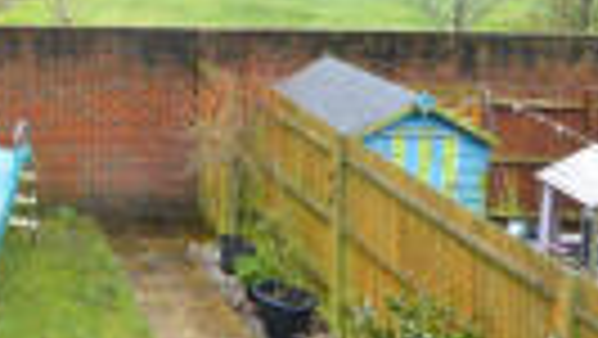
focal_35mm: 60
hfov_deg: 30.0
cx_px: -112
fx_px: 952
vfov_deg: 19.8
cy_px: 47
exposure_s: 1/30
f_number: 14
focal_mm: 16
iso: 400
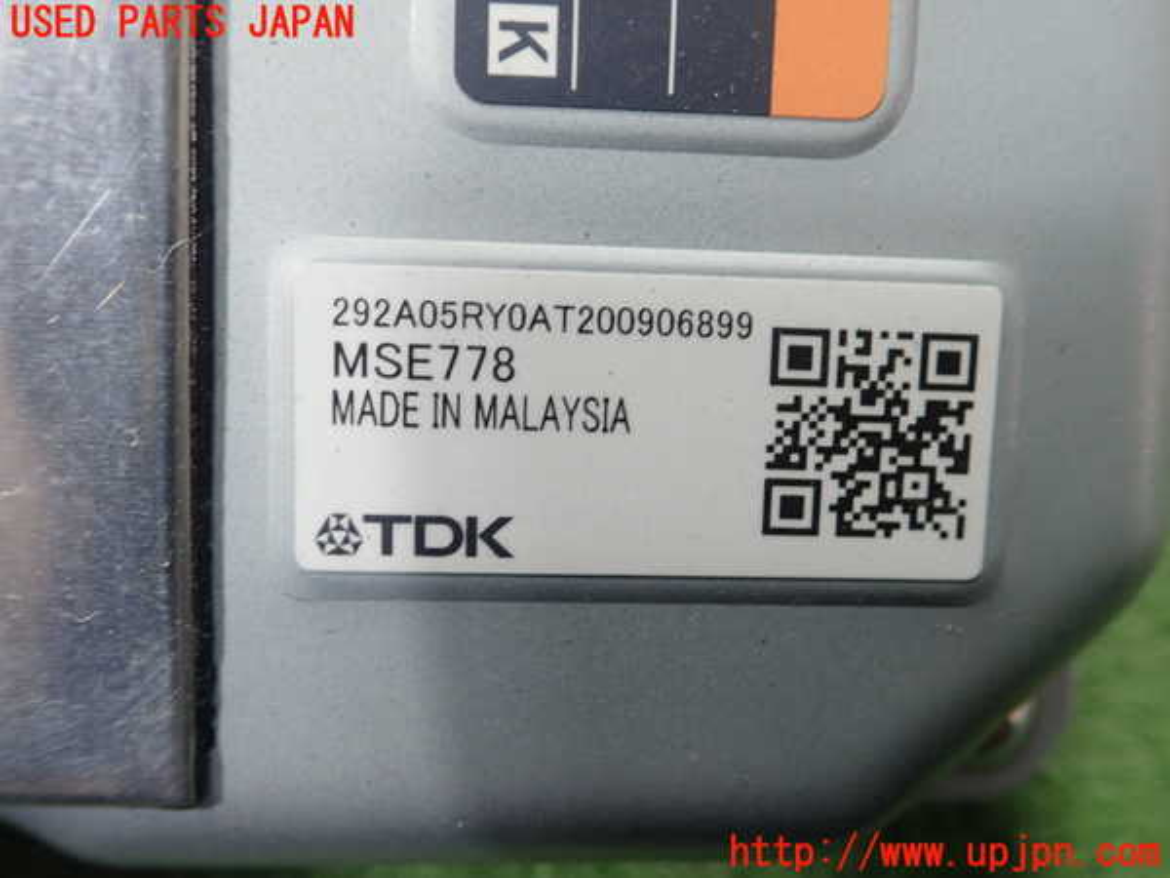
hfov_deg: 60.0
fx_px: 1014
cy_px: 439
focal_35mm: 30
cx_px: 585
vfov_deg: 46.8
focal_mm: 5.5
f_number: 2.3
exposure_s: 1/125
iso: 320
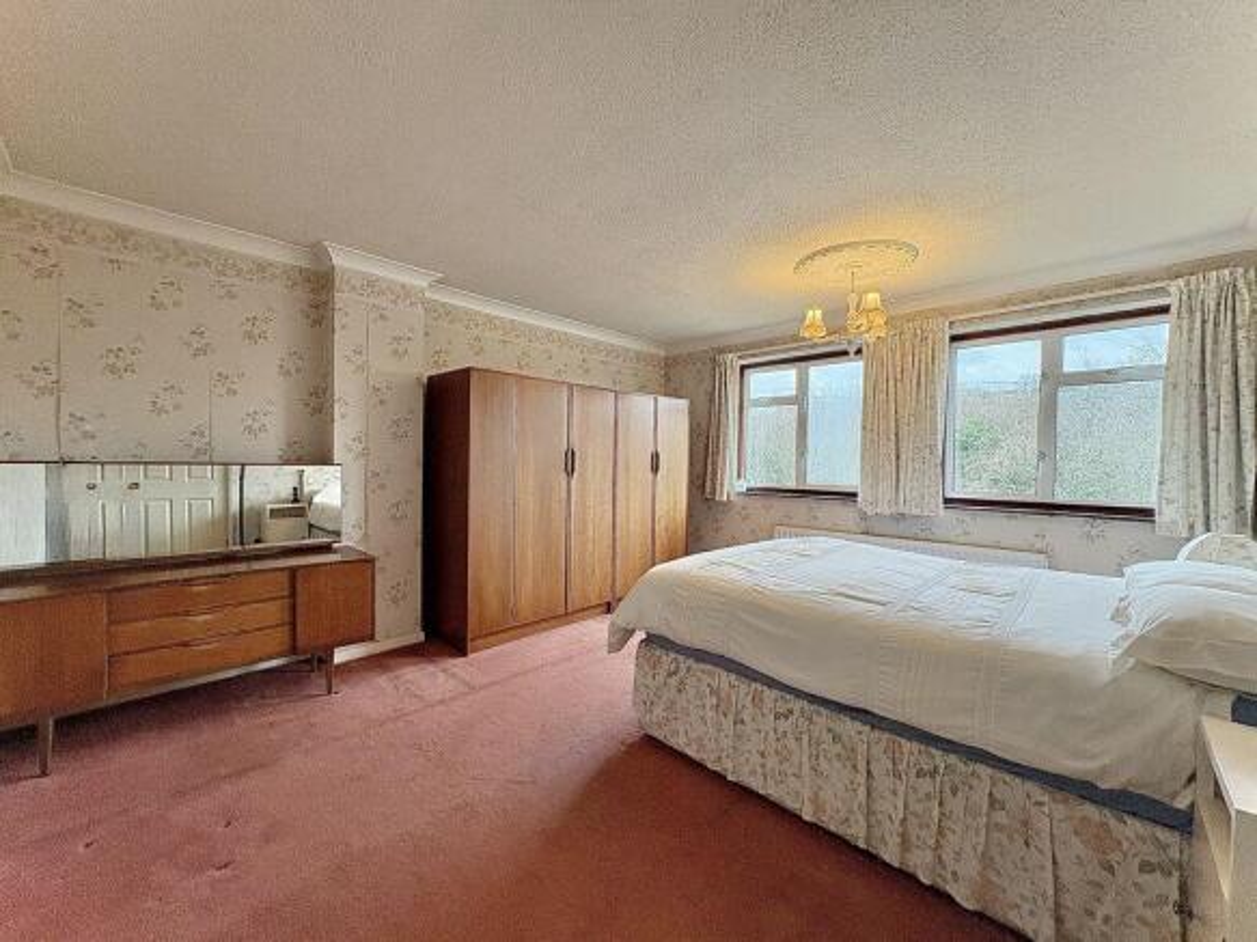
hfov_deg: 102.1
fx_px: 508
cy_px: 471
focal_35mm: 14
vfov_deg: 85.7
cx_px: 628
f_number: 2.2
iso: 250
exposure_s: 1/50
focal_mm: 2.22
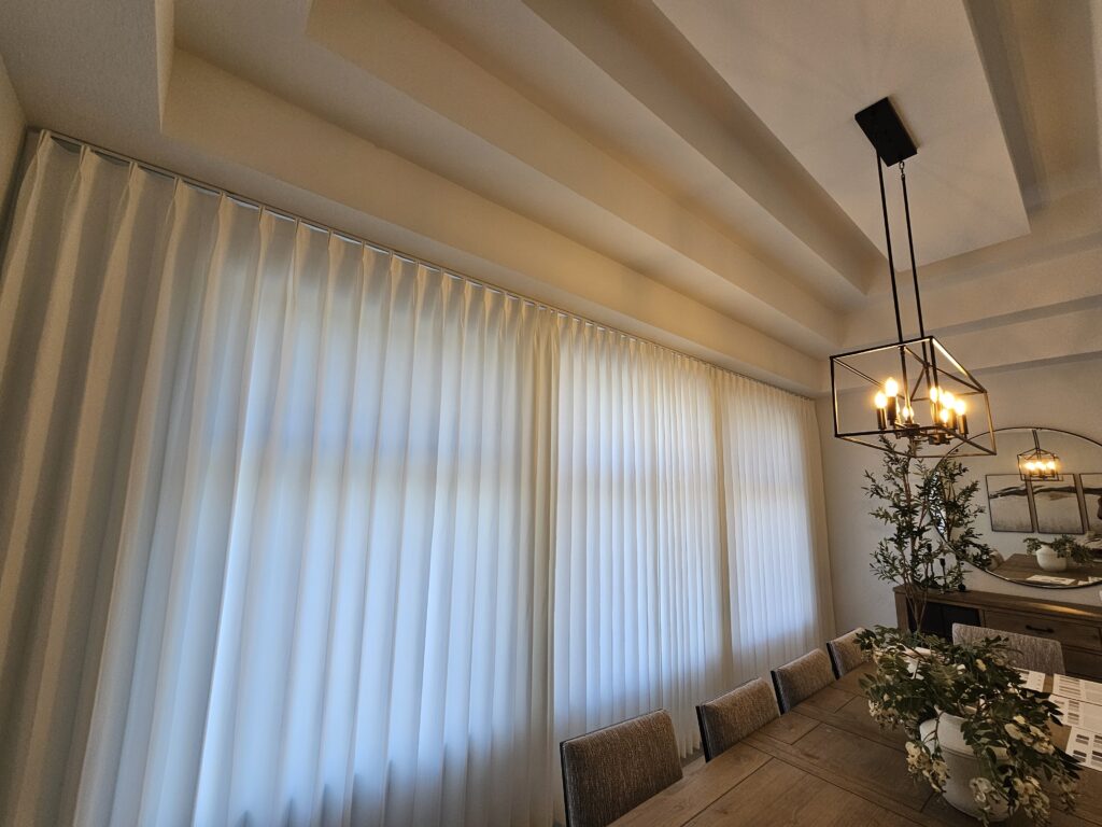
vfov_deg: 89.9
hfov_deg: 106.2
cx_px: 551
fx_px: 414
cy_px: 414
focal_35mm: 13
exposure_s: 1/120
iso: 80
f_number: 2.2
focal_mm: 2.2
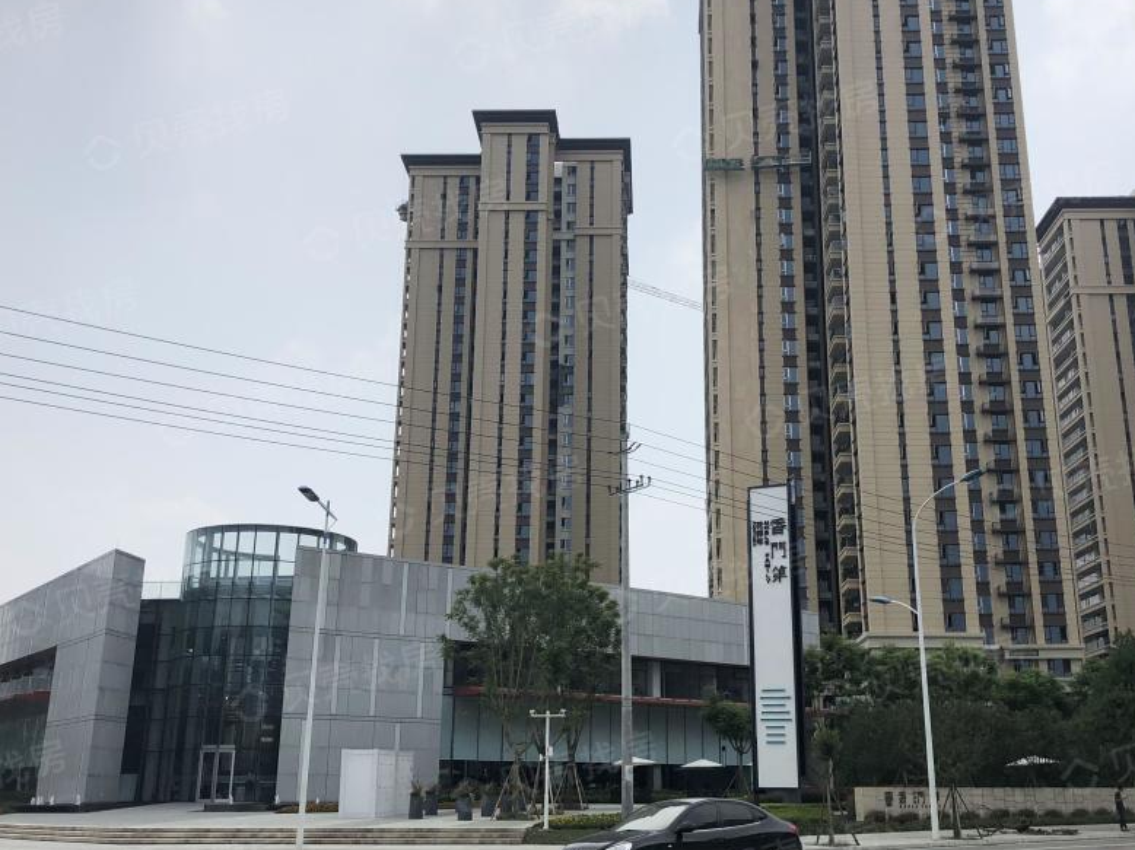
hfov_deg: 51.3
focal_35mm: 36
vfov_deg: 39.6
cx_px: 624
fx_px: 1180
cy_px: 437
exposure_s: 1/4000
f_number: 1.8
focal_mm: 4
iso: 20
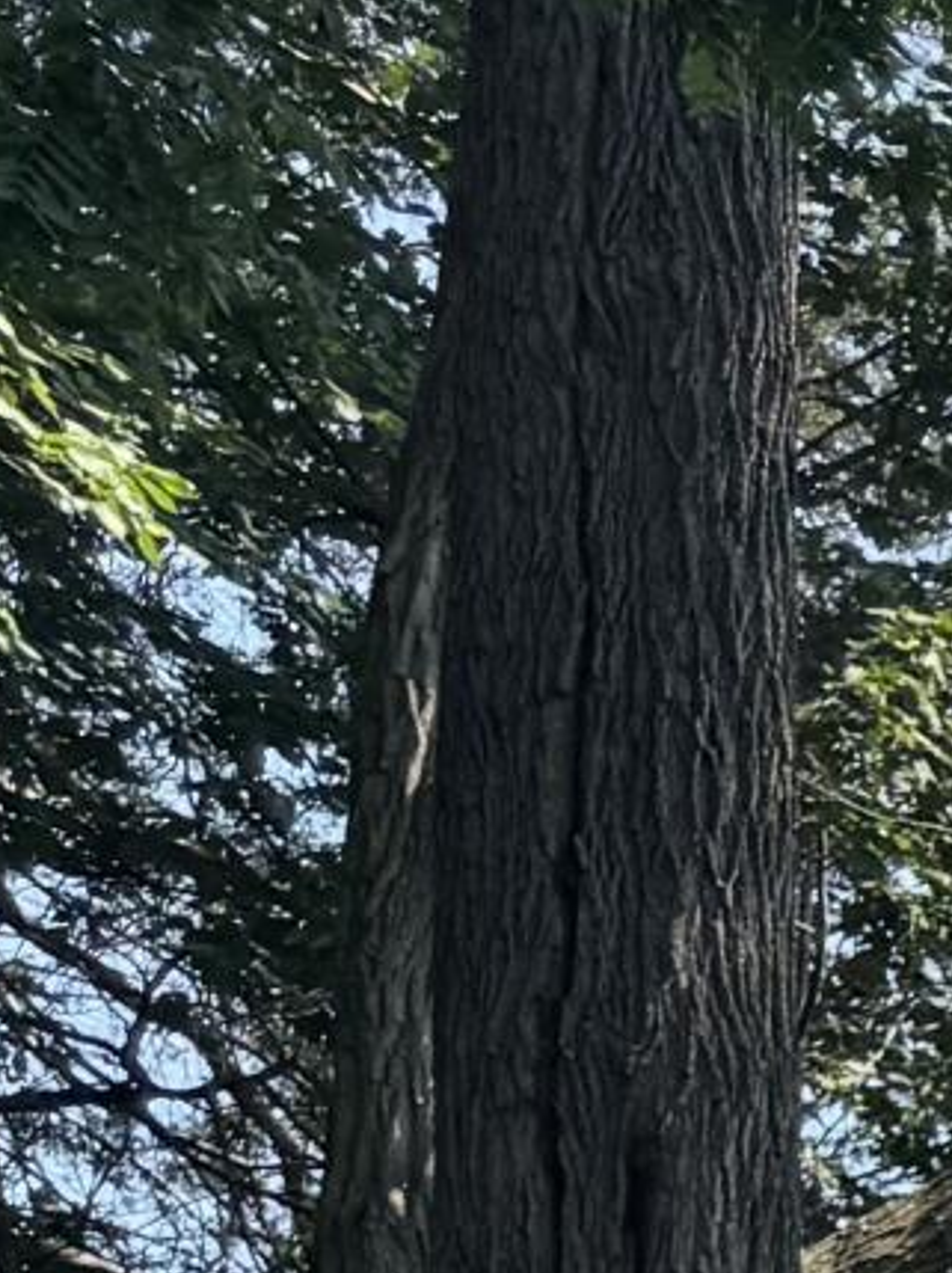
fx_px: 6170
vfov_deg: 10.5
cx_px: 4220
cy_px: 2807
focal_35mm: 168
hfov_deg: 6.5
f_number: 1.78
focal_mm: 6.76
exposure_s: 1/1678
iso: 80
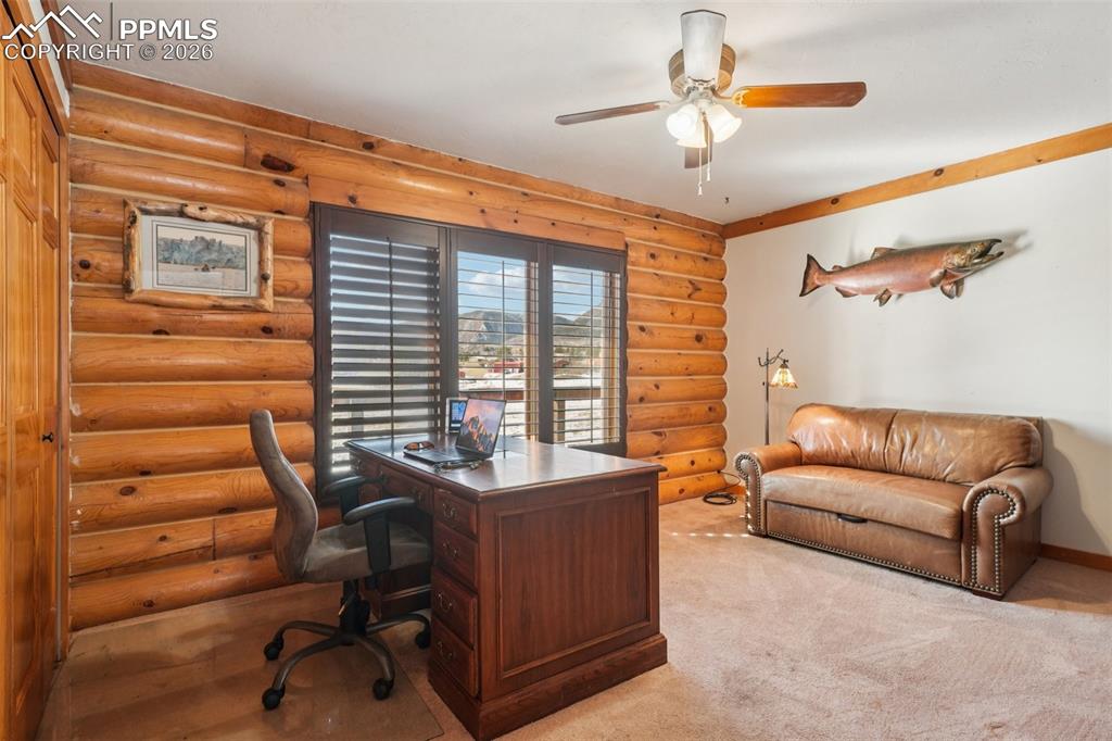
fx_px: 509
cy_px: 370
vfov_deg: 72.0
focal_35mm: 16
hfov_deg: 95.0
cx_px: 556
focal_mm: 11
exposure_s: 1/15
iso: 400
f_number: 8
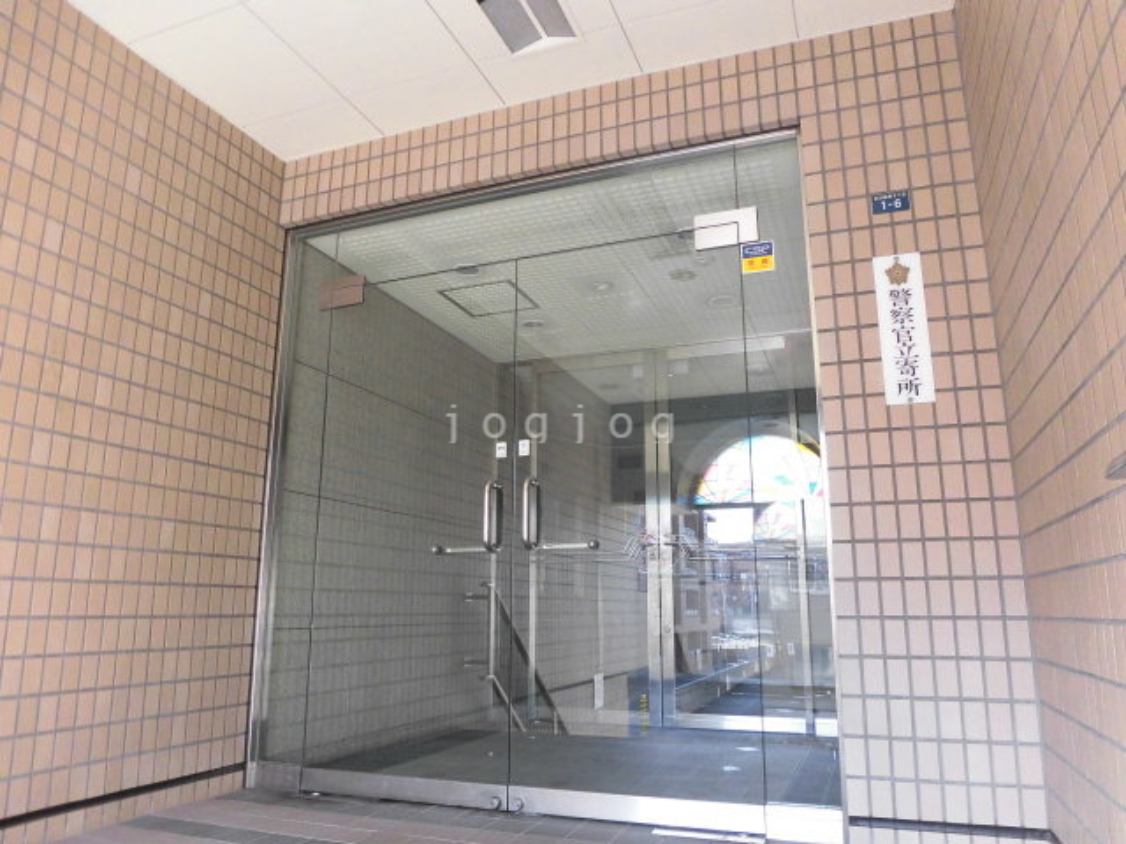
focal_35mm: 24
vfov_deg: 56.8
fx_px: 781
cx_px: 563
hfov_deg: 71.6
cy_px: 422
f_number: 3.1
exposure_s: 1/60
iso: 200
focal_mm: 4.3
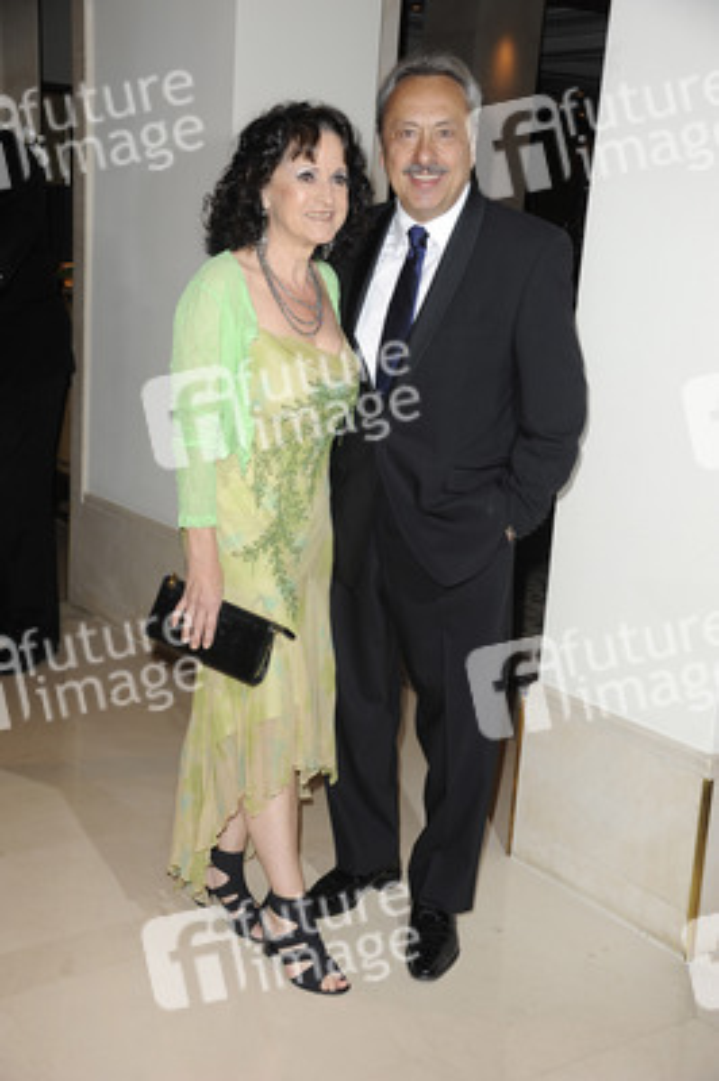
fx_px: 1440
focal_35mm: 48
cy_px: 540
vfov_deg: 41.1
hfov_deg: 28.0
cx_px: 360
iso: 800
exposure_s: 1/160
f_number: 5.6
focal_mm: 48
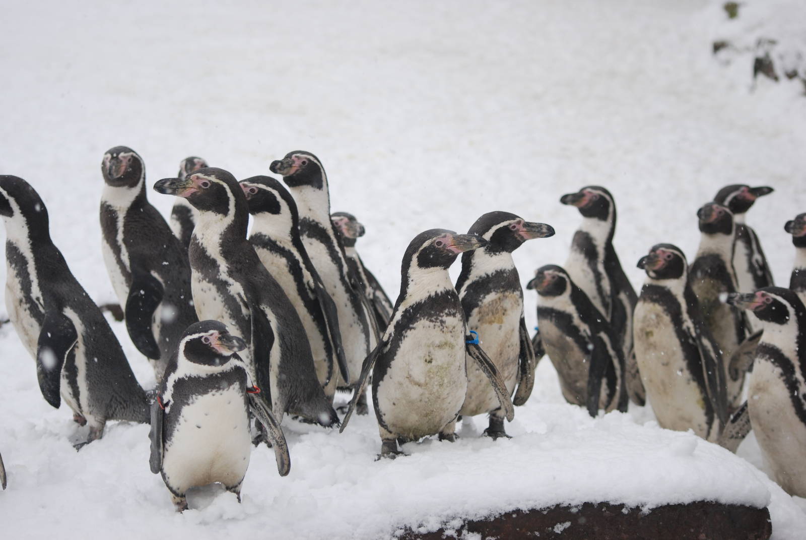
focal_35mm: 105
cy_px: 270
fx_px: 2354
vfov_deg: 13.1
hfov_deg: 19.4
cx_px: 403
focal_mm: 70
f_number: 5
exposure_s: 1/400
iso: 200
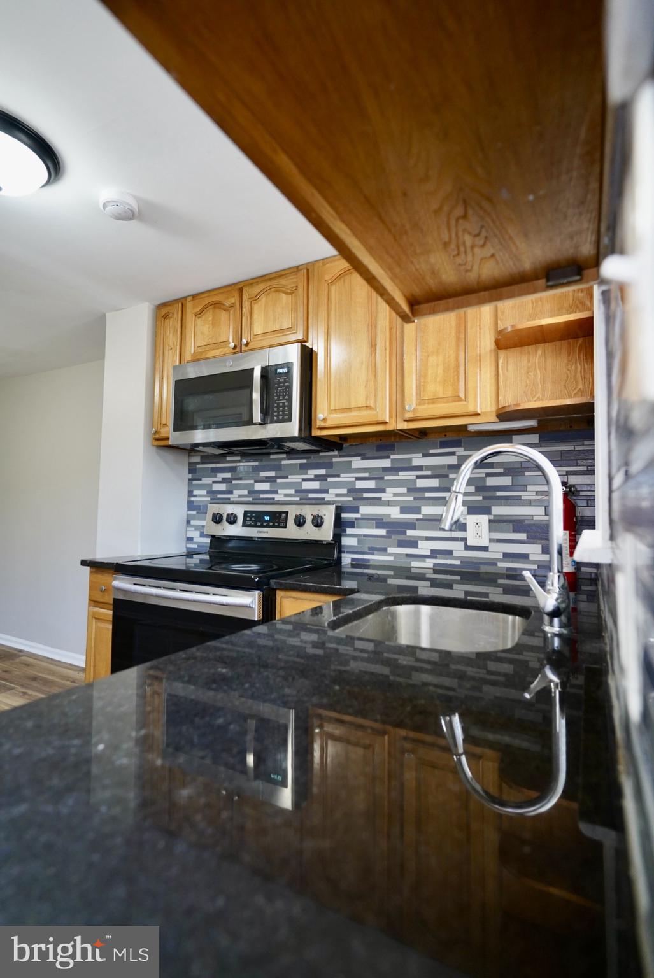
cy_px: 489
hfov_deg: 70.5
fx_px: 462
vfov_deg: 93.2
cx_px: 327
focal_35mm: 17
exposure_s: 1/160
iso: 1600
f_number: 3.2
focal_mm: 17
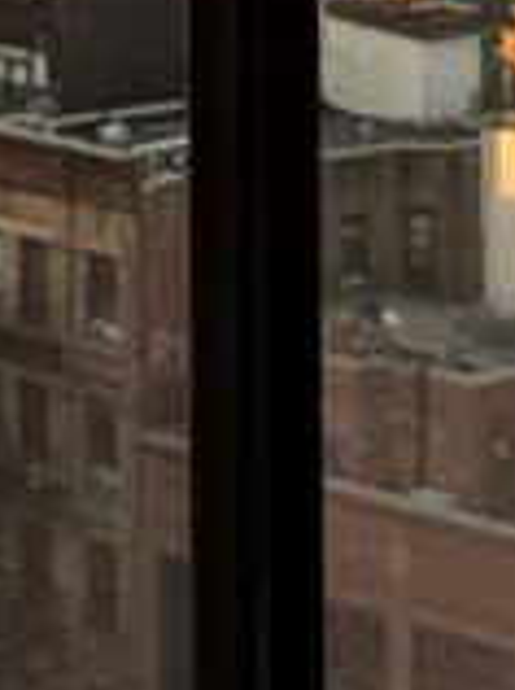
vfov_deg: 6.0
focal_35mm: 312
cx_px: -602
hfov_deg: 4.7
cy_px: -1149
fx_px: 6206
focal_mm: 6.76
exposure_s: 1/121
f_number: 1.78
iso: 50
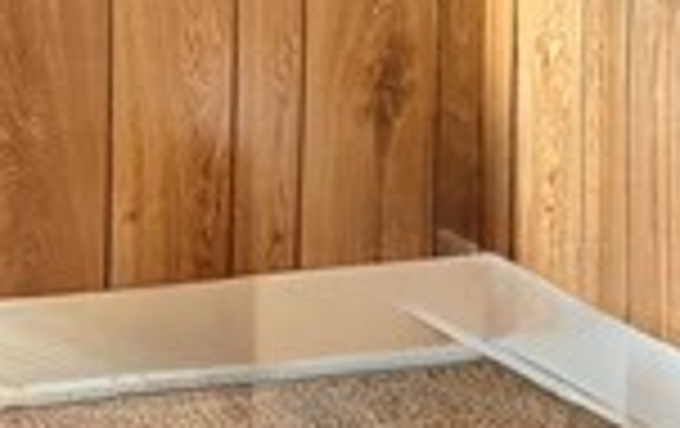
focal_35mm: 172
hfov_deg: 11.7
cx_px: -329
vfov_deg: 7.3
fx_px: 3193
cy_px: -455
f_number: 1.78
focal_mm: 6.76
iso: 640
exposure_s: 1/60
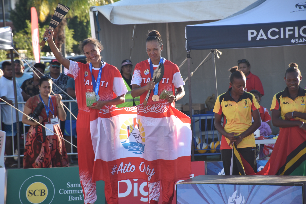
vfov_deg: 6.5
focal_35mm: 210
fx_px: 1785
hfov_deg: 9.8
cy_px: 102
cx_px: 153
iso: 100
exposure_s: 1/100
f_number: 8
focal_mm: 140
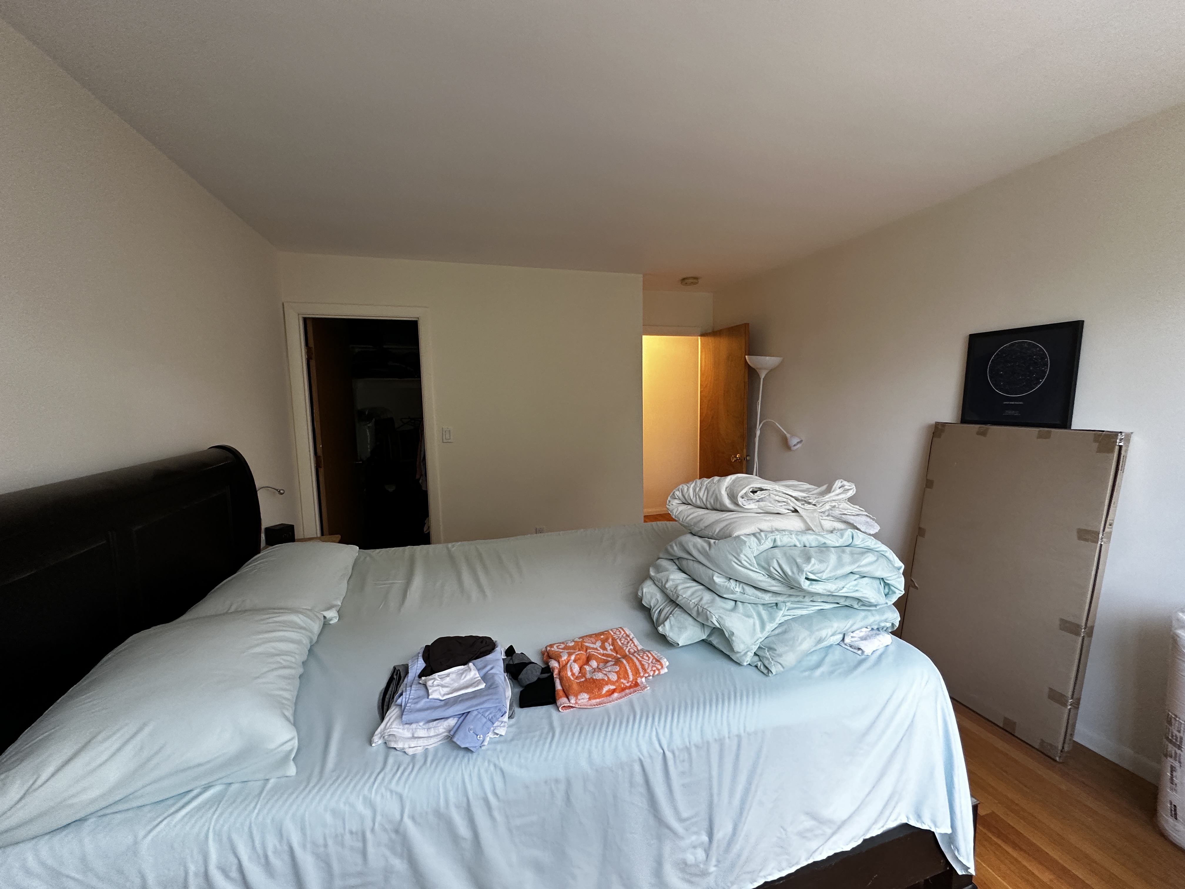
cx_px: 592
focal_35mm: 14
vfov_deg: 85.7
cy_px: 444
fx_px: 479
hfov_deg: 102.1
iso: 250
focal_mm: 2.22
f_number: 2.2
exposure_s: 1/120
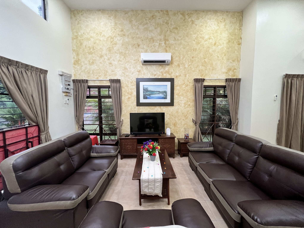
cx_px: 152
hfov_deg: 106.2
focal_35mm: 13
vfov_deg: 89.9
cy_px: 114
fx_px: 114
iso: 320
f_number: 1.8
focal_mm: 1.57
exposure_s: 1/50
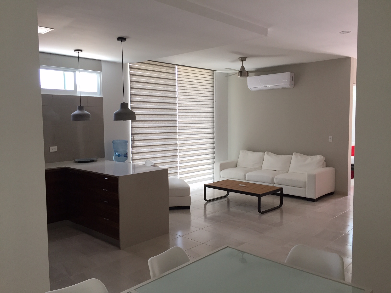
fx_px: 328
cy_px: 146
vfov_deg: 48.2
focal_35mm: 29
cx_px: 196
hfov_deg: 61.7
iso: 32
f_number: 2.2
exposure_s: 1/40
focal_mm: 4.15
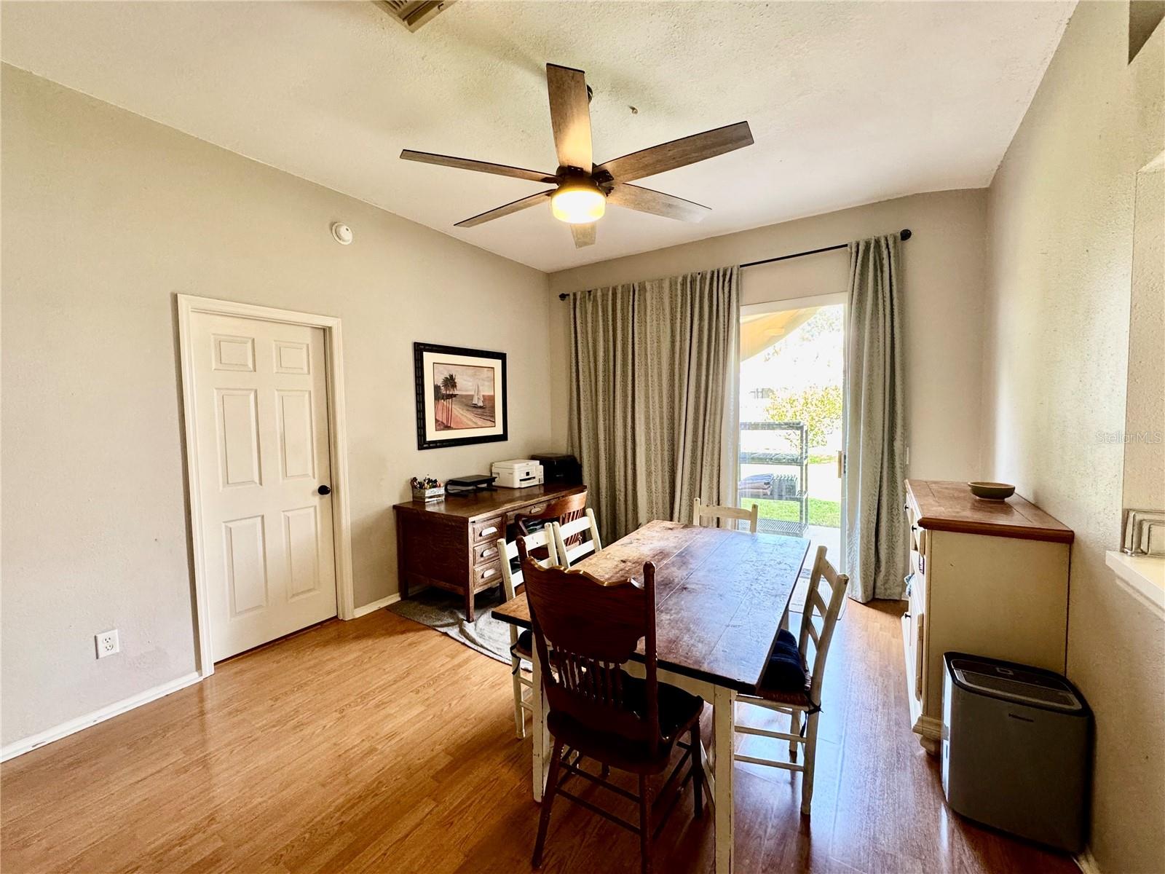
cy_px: 437
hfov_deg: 102.1
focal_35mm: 14
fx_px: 471
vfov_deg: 85.7
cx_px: 582
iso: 250
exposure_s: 1/120
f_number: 2.2
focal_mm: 2.22
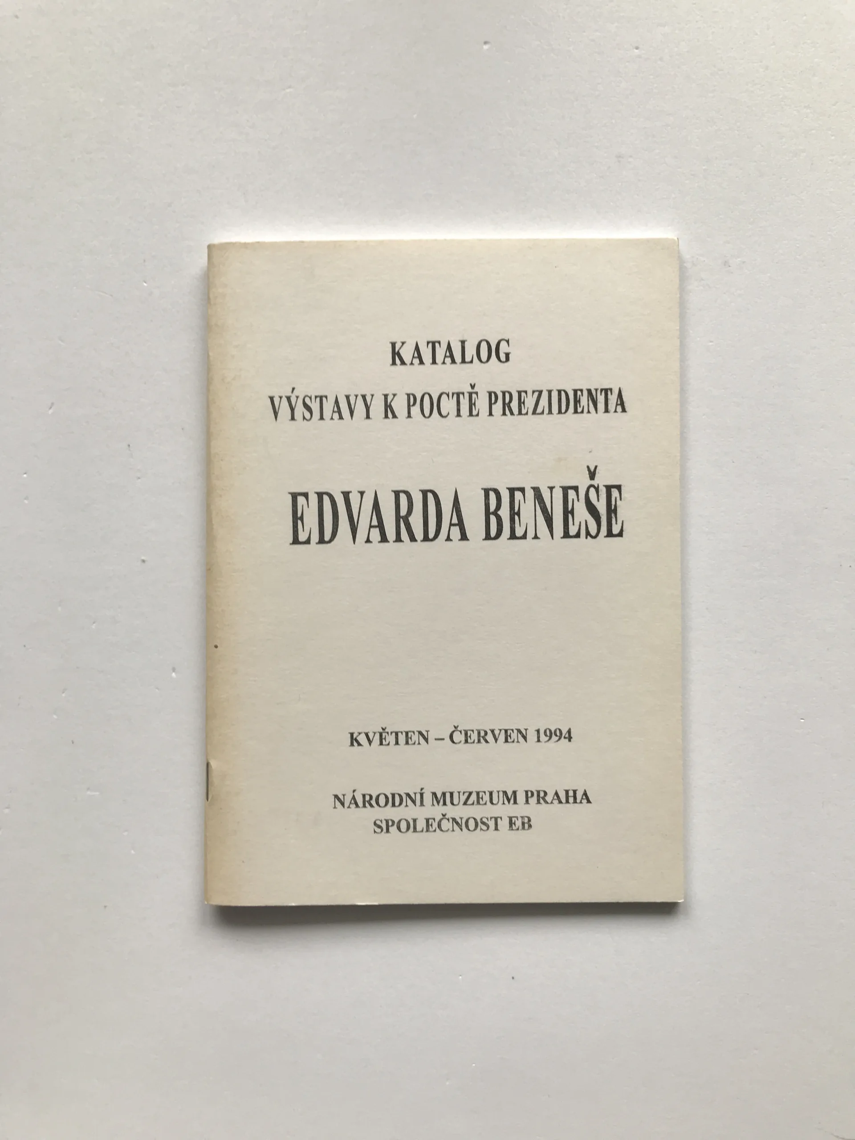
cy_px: 570
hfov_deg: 49.7
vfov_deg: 63.4
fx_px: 922
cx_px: 428
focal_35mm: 28
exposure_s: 1/50
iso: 20
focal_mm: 3.99
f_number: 1.8
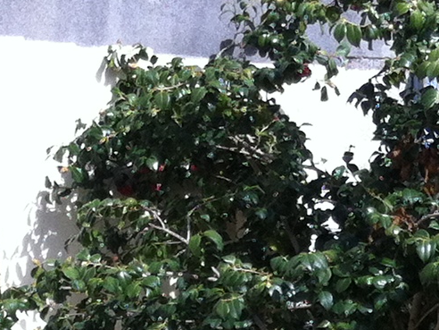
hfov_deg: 10.7
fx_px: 2333
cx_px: 296
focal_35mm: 184
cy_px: 693
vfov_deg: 7.7
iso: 80
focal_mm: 3.85
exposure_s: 1/1066
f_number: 2.8
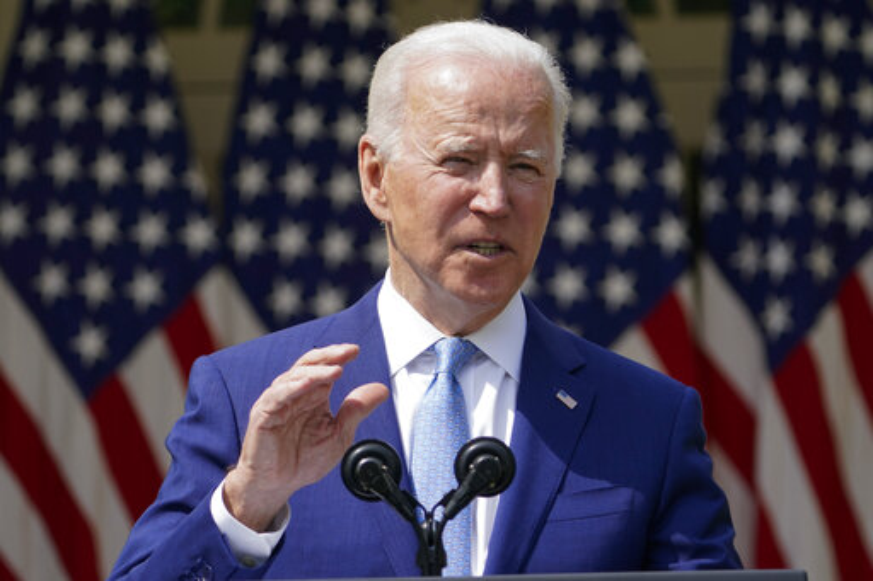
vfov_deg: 3.4
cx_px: 436
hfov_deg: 5.2
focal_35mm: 400
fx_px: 9696
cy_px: 290
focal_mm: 400
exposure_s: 1/800
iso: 1000
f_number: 11
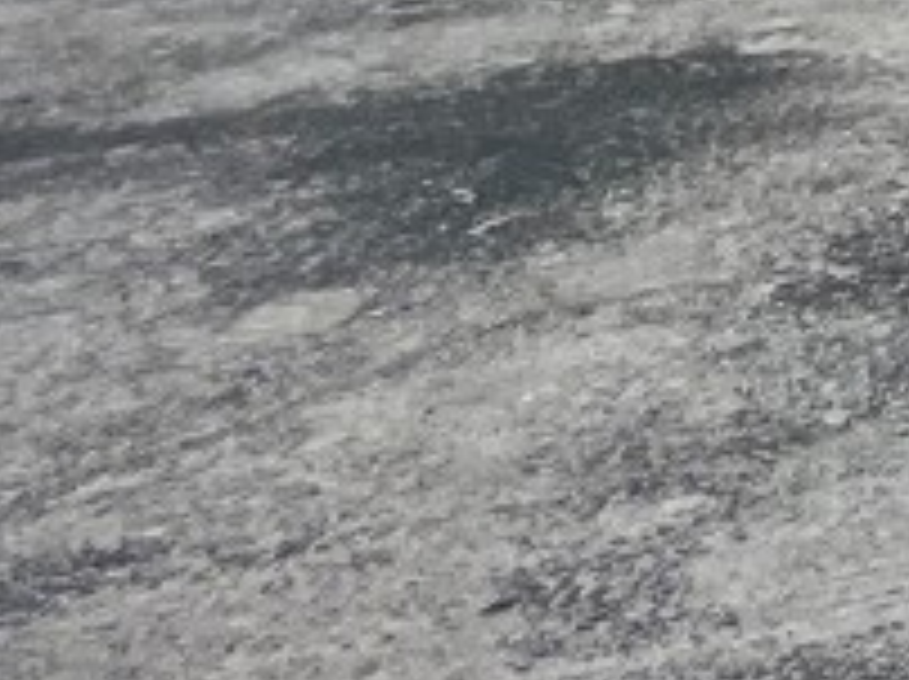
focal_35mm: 66
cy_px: -707
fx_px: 1731
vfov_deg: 16.5
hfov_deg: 16.2
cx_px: 2070
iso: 32
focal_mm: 1.57
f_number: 1.8
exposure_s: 1/3125
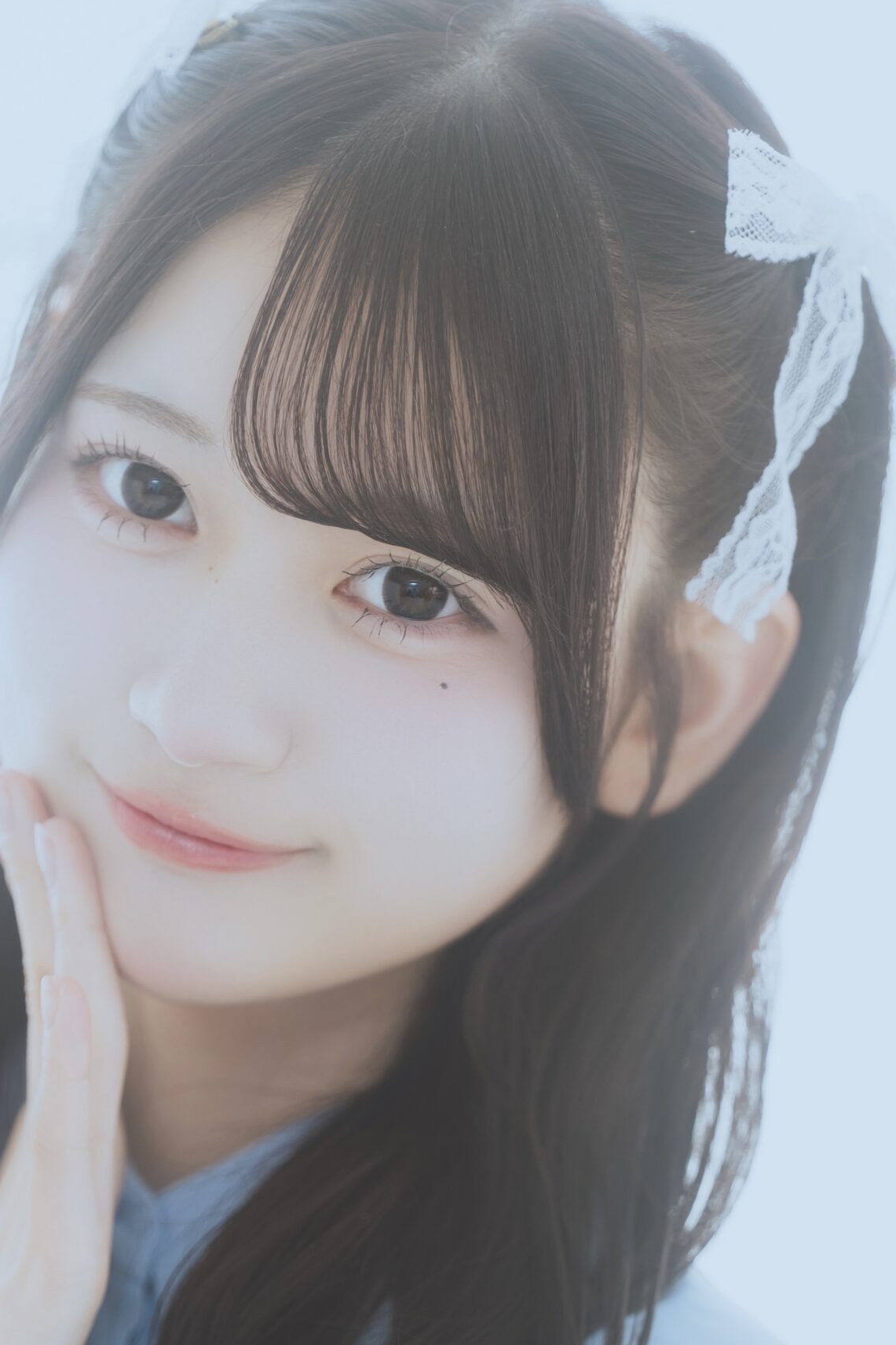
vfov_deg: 9.7
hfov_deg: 6.5
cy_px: 972
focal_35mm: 211
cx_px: 250
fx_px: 7875
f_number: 2.5
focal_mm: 141
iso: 100
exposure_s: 1/125
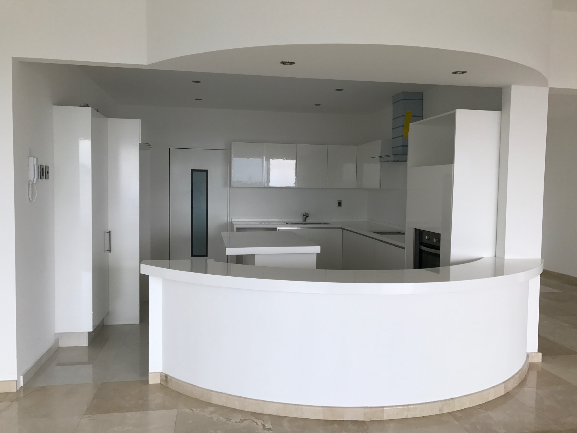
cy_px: 216
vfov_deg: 49.7
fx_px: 467
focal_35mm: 28
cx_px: 288
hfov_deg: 63.4
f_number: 1.8
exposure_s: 1/130
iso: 20
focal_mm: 3.99
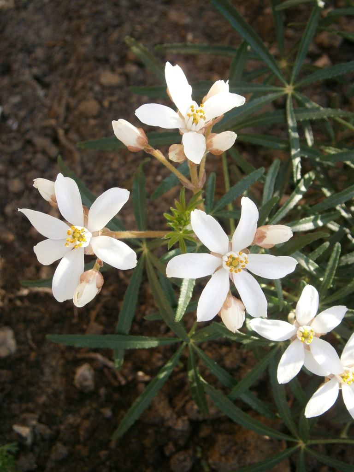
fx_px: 641
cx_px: 177
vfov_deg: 40.4
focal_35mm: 47
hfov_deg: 30.9
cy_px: 236
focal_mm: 8.3
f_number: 3.4
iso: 125
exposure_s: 1/250
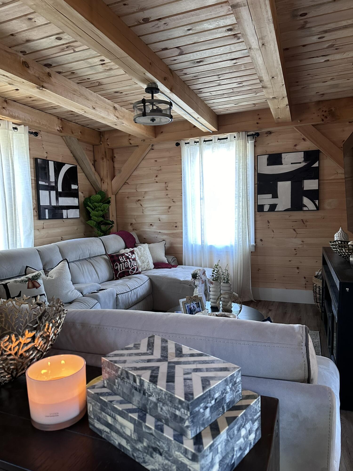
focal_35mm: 24
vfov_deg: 71.6
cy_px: 236
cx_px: 176
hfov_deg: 56.8
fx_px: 326
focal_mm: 6.86
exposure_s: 1/60
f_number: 1.78
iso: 320
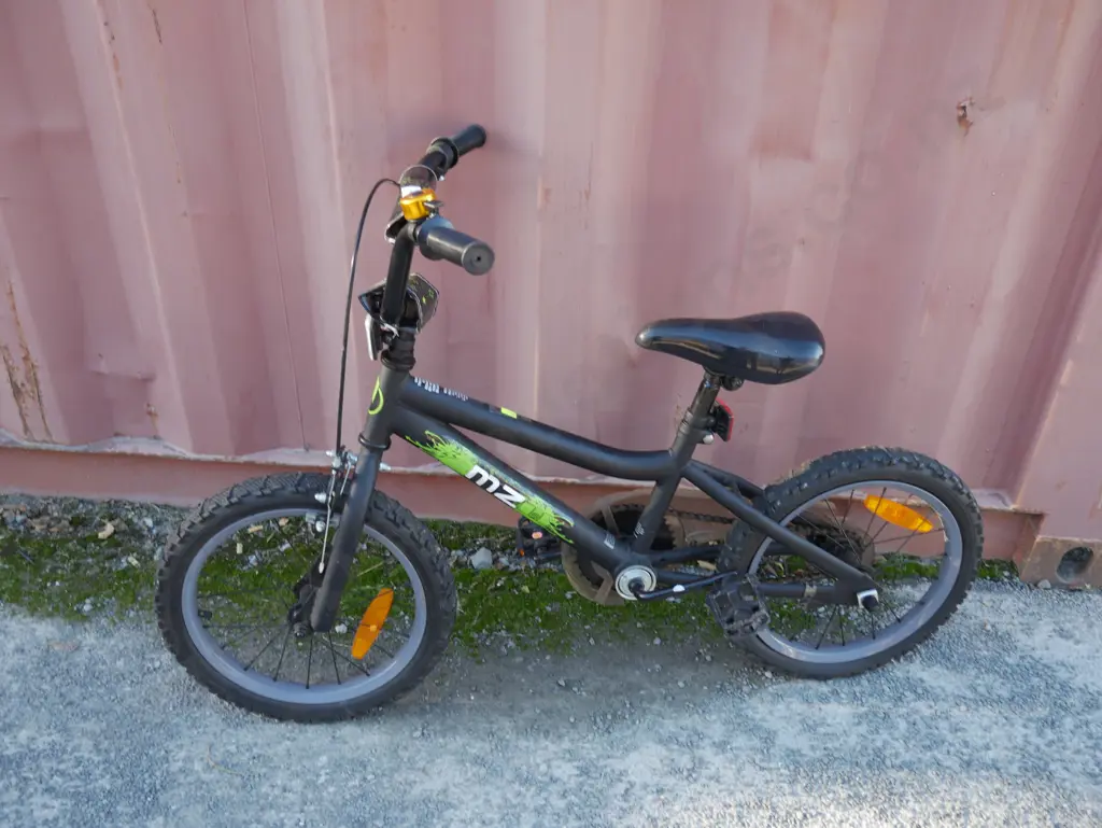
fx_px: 1083
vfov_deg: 41.8
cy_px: 414
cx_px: 551
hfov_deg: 53.9
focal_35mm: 34
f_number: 4
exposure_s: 1/80
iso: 200
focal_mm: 17
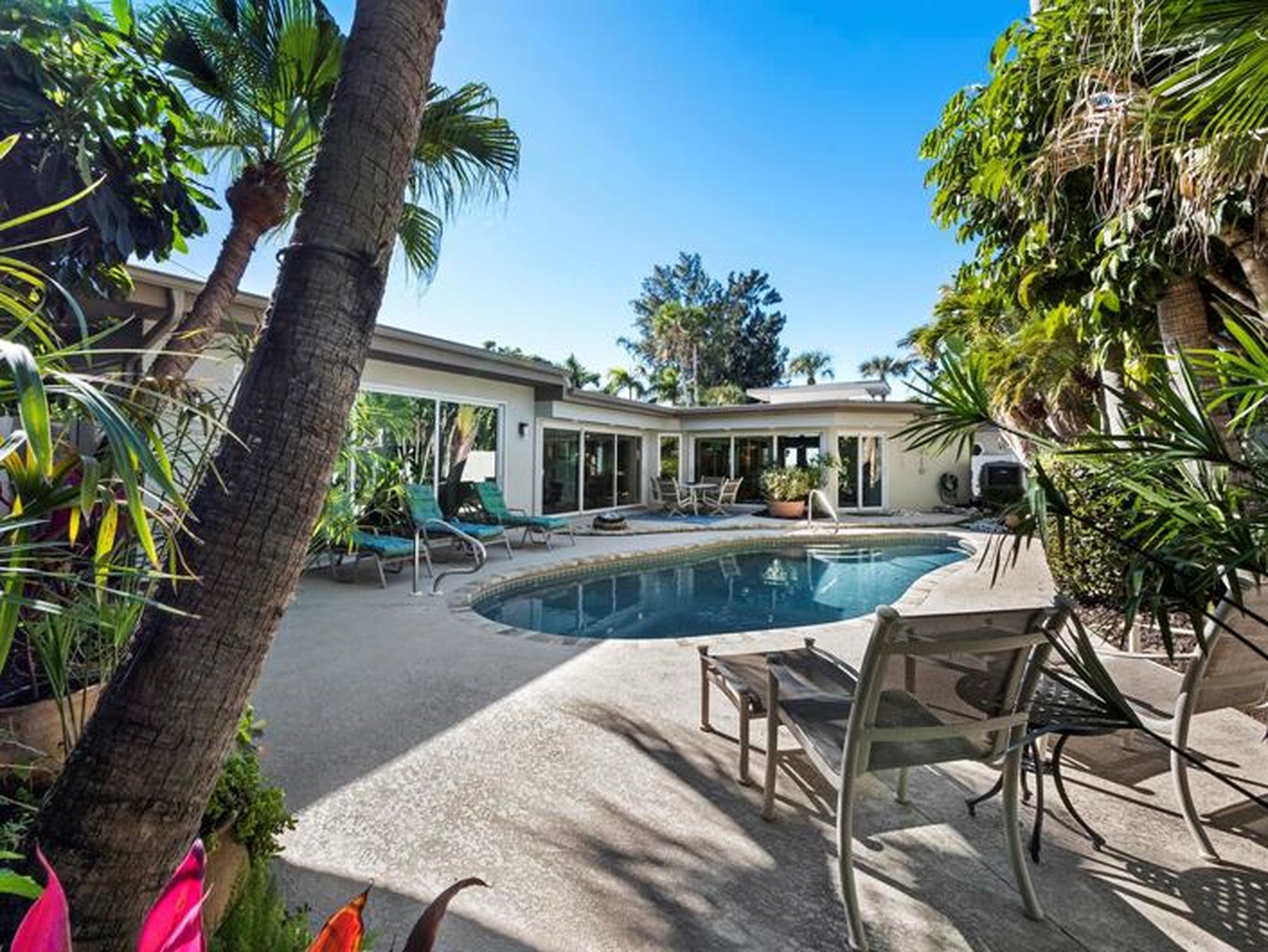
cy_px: 476
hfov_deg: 102.1
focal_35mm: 14
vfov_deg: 85.7
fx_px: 513
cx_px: 634
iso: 320
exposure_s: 1/100
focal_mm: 7
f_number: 11
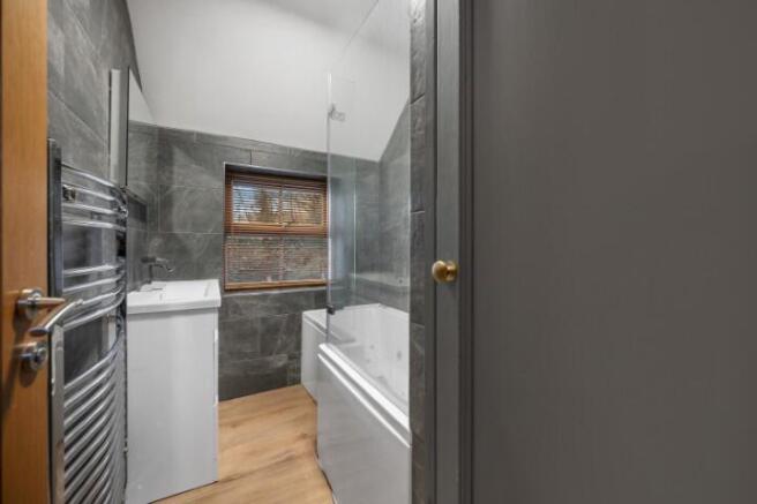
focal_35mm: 14
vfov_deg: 81.2
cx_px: 378
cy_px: 252
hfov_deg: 104.3
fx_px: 294
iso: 200
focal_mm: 14
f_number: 5.6
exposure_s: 1/15
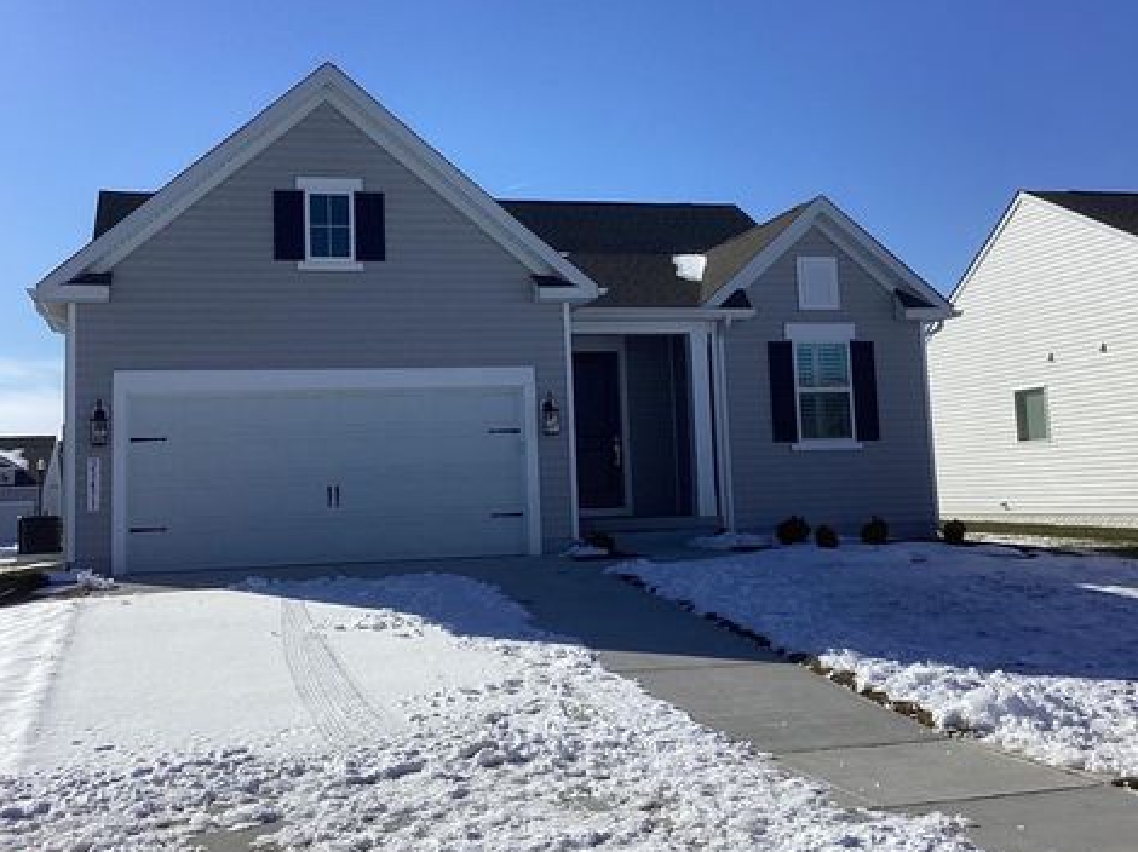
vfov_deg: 42.9
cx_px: 545
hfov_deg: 55.4
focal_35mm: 33
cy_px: 447
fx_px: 1084
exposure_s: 1/2632
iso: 25
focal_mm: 3.3
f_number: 2.4
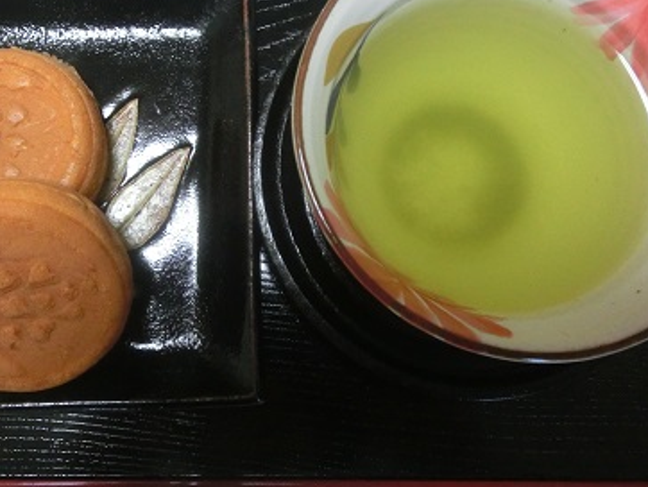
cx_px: 252
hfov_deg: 52.2
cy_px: 198
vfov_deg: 40.6
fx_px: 656
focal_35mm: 35
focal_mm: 4.4
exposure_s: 1/30
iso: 800
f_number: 3.3
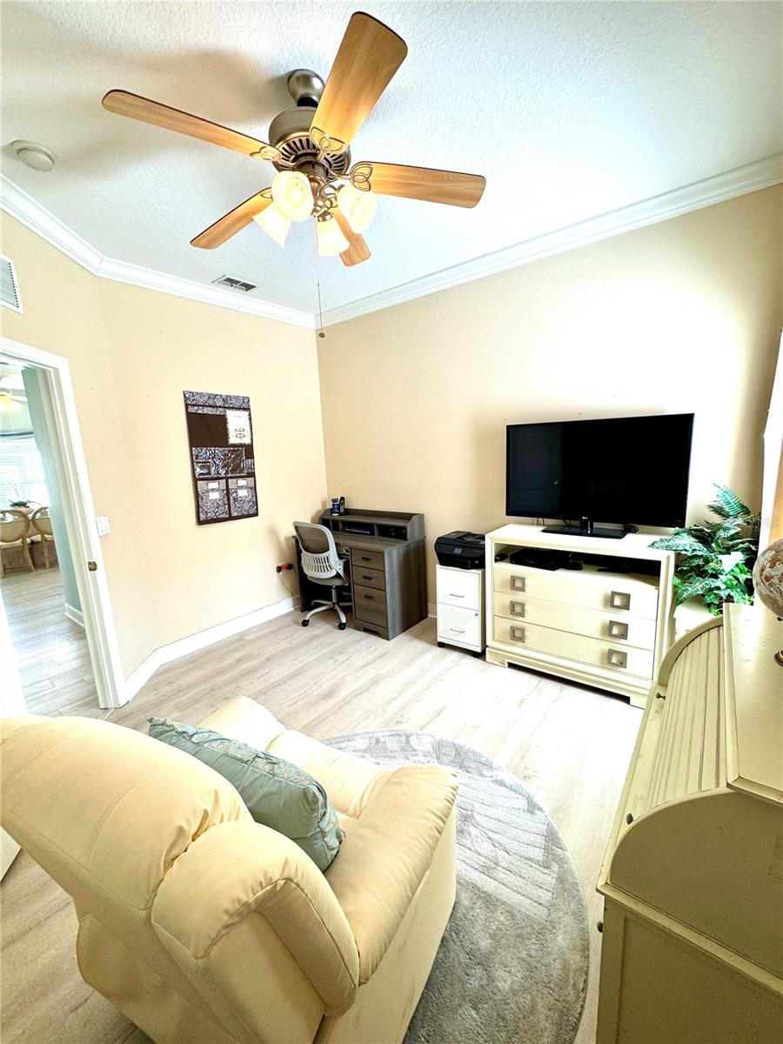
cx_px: 392
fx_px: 422
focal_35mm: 14
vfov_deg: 102.1
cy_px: 522
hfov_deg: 85.7
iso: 125
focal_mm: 2.22
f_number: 2.2
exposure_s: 1/120
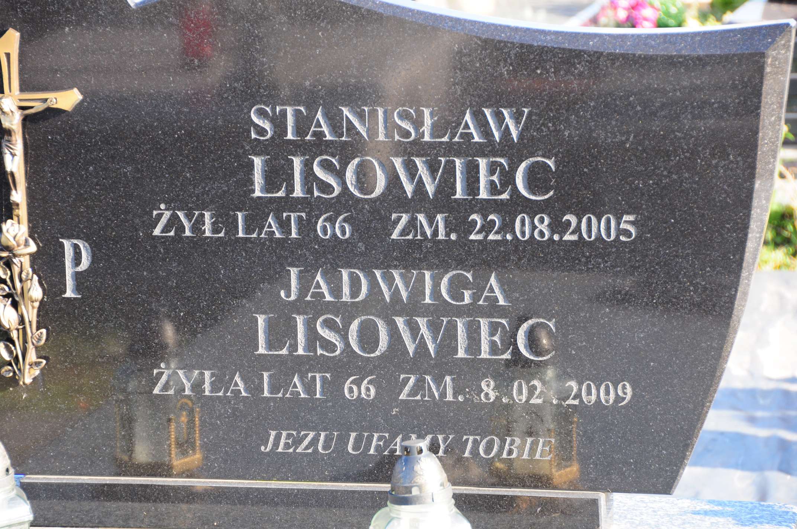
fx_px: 3151
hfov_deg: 14.4
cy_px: 264
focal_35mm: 142
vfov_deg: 9.6
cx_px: 398
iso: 320
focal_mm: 95
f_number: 7.1
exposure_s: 1/125
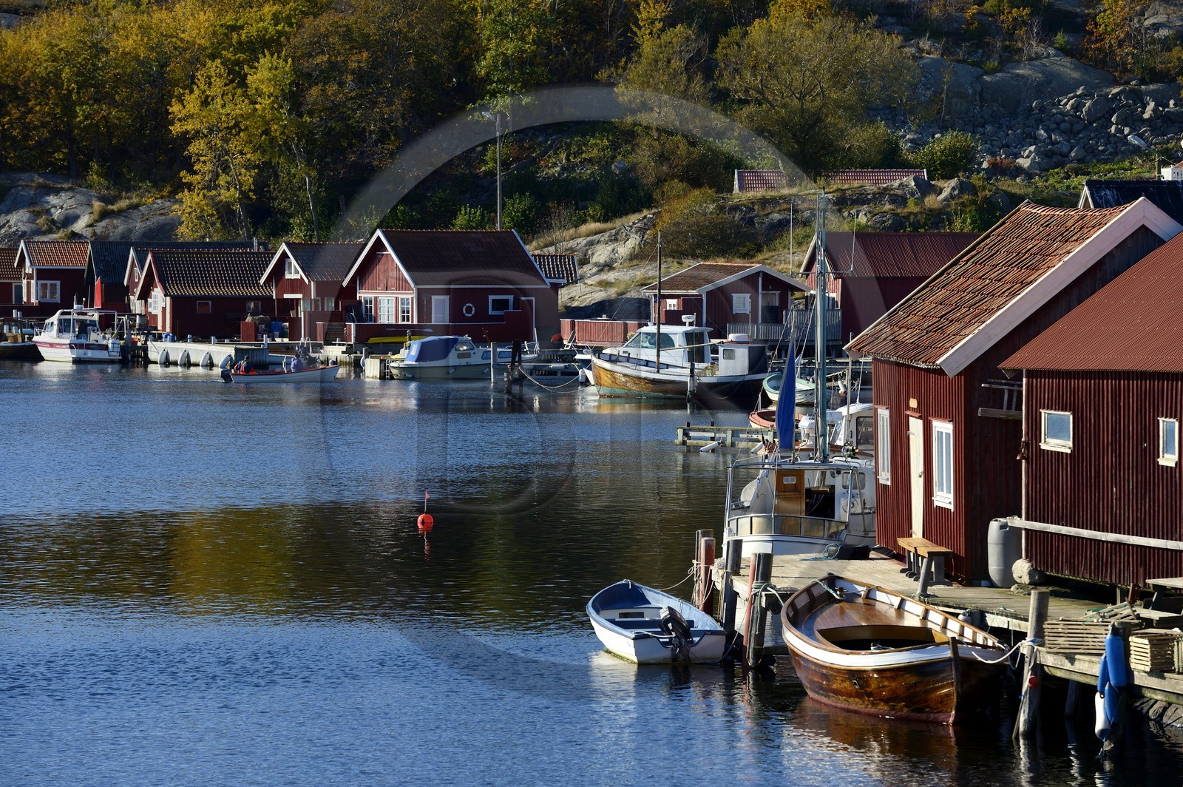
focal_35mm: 150
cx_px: 592
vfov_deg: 9.1
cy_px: 394
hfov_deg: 13.7
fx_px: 4925
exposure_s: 1/400
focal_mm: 150
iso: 200
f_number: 7.1
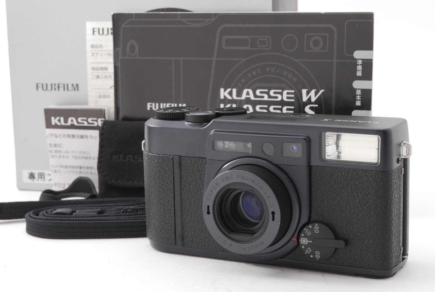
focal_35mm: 82
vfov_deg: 16.6
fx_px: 999
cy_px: 146
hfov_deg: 24.6
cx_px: 218
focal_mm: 55
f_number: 20
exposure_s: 1/100
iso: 400
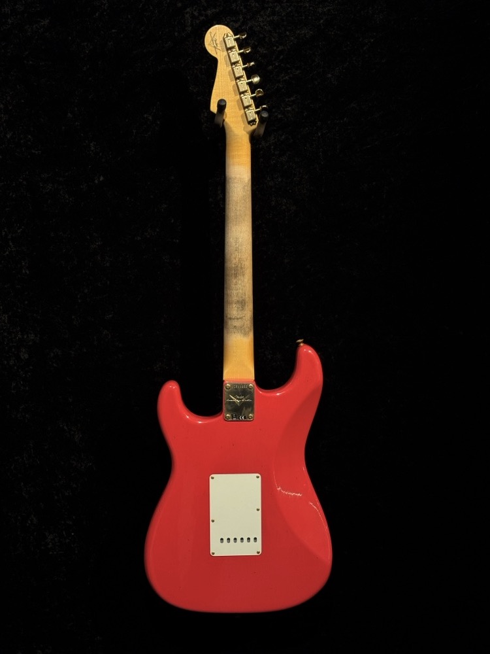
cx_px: 245
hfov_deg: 30.3
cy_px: 327
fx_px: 906
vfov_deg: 39.7
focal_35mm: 48
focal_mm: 6.76
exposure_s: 1/60
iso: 100
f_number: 1.78
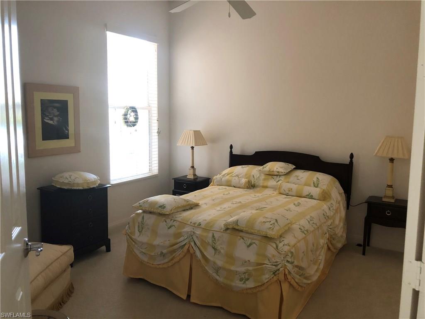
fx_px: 344
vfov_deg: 49.7
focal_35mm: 28
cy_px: 160
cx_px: 212
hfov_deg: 63.4
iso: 40
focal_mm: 4
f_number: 1.8
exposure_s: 1/15
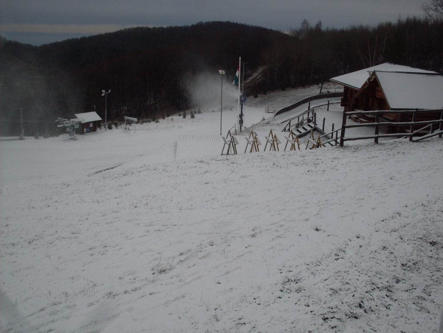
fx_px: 486
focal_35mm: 38
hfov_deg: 49.0
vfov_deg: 37.7
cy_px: 166
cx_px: 222
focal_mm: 6.3
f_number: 8.4
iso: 80
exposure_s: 1/125
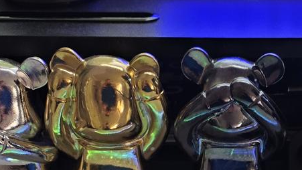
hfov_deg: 26.3
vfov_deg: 14.4
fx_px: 641
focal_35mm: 80
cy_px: 227
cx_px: 217
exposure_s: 1/58.6
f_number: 1.7
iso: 320
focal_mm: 6.3
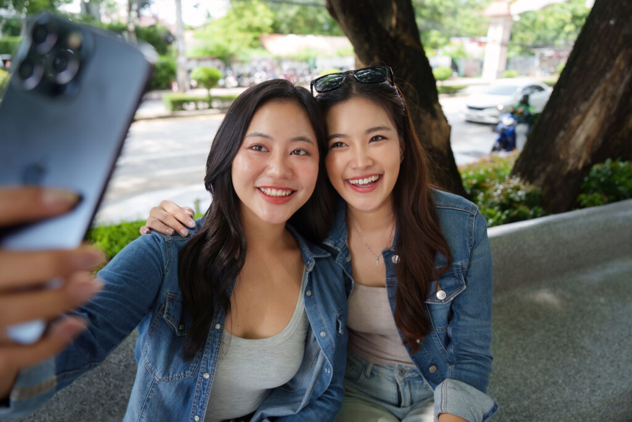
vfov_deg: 53.1
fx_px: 421
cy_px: 211
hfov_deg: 73.7
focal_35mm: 24
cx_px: 316
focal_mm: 24
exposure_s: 1/250
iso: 320
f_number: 2.8
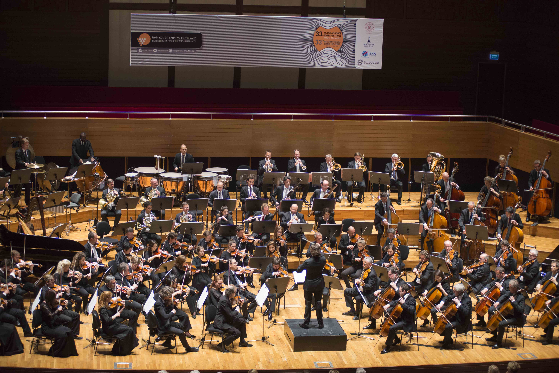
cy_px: 186
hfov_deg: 25.4
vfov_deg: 17.1
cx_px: 280
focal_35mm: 80
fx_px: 1243
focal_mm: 80
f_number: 2.8
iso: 1600
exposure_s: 1/125
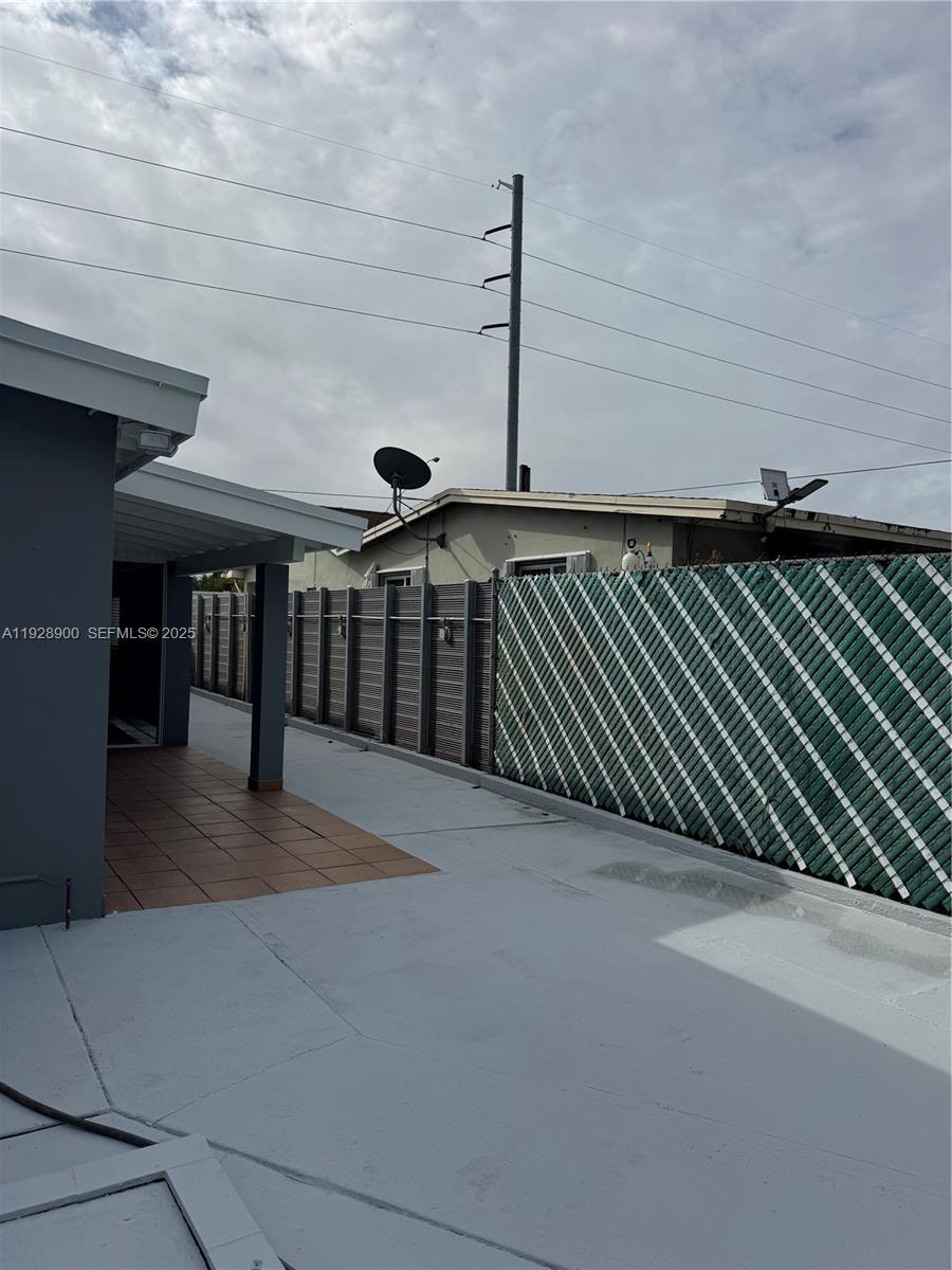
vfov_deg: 71.6
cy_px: 635
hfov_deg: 56.8
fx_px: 880
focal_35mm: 24
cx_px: 476
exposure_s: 1/12346
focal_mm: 6.76
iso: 80
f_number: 1.78
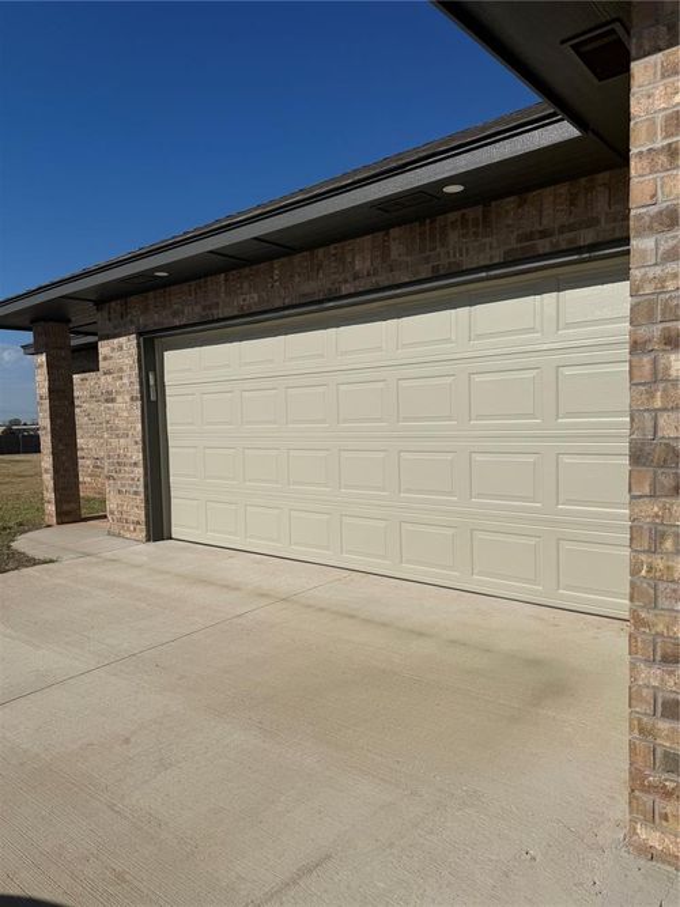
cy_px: 454
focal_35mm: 24
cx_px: 340
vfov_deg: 71.6
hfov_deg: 56.8
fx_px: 629
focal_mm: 6.76
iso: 80
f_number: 1.78
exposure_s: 1/14286
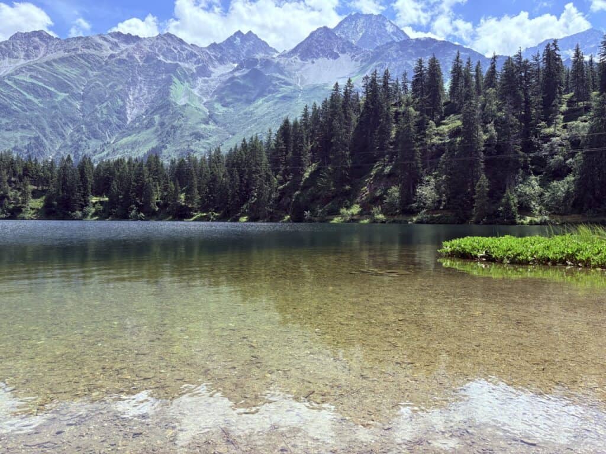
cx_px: 303
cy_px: 227
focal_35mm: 26
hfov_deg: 67.3
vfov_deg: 53.1
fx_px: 455
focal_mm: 5.96
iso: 64
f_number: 1.6
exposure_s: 1/2141
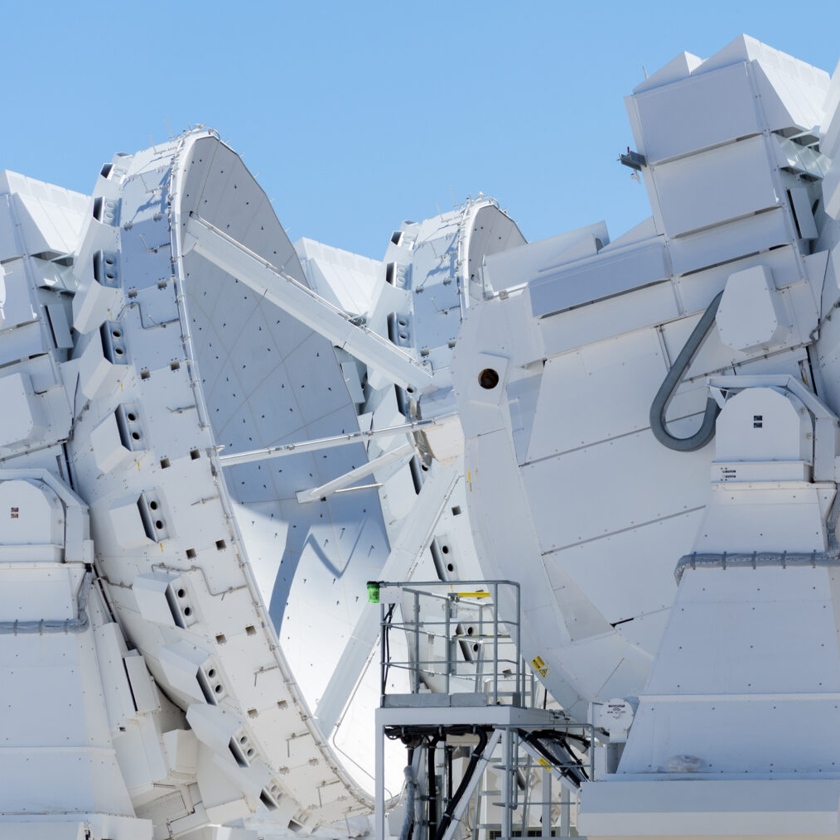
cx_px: 934
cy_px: 504
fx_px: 11037
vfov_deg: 4.4
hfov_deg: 4.3
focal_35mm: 402
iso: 100
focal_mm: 200
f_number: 8
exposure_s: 1/400
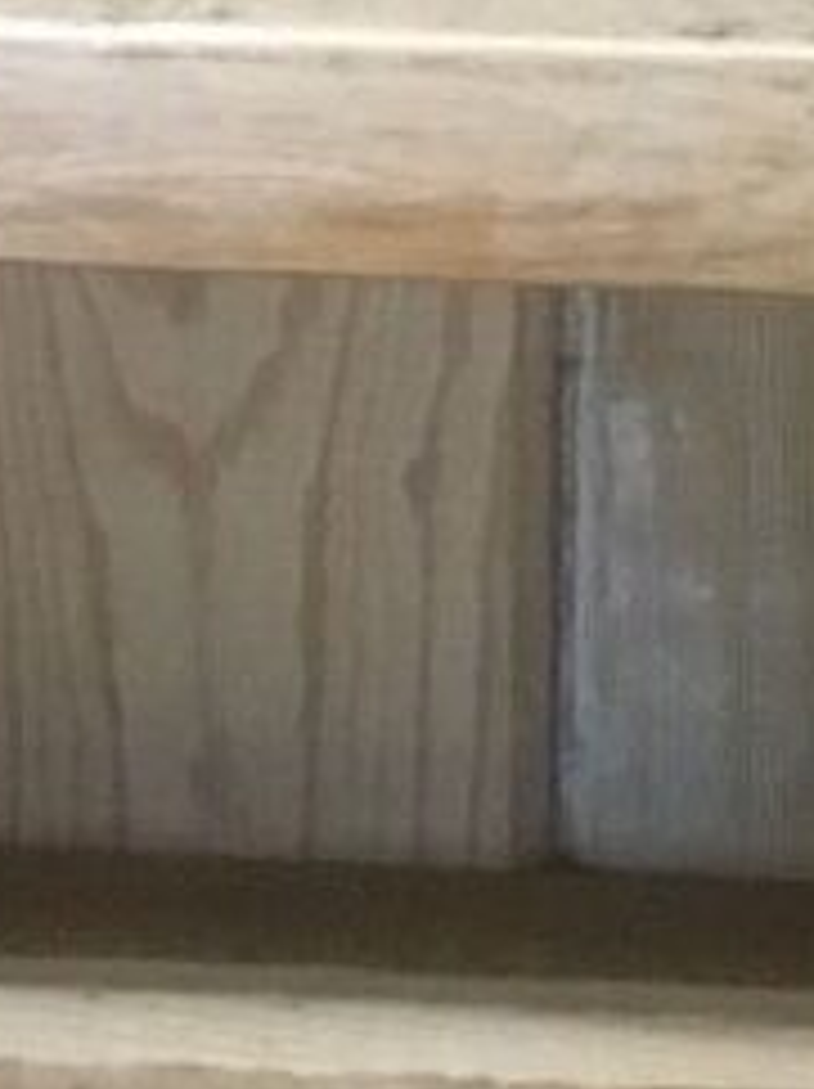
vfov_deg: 10.9
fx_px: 4837
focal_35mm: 154
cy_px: -1485
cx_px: 877
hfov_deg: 9.5
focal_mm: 3.3
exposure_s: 1/33
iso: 250
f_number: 2.4
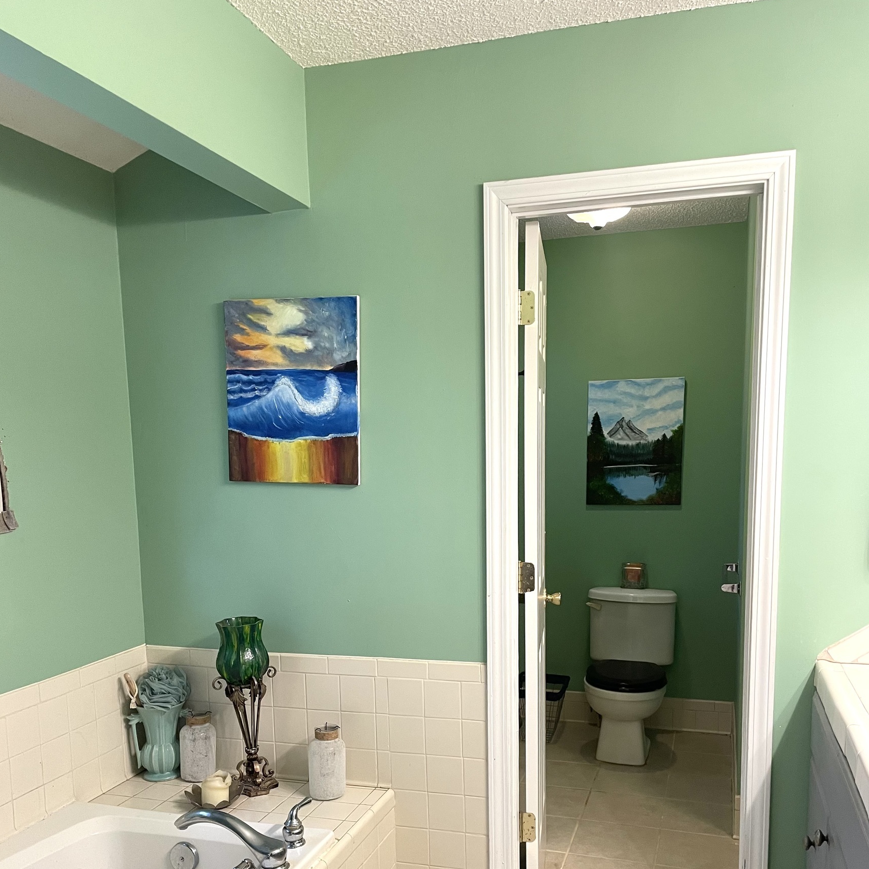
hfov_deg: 52.5
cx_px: 434
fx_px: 880
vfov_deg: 51.6
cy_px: 574
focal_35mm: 31
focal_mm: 4.2
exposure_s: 1/60
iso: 125
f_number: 1.6
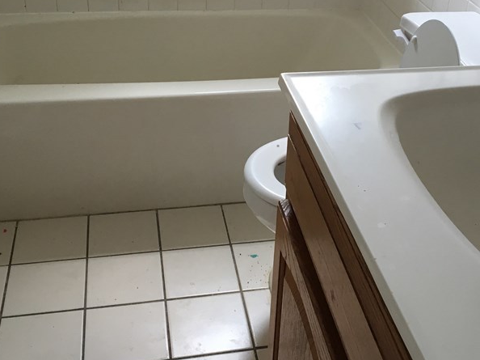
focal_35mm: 50
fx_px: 693
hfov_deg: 38.1
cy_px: 134
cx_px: 287
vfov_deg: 29.0
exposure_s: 1/30
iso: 64
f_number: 2.2
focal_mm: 4.15
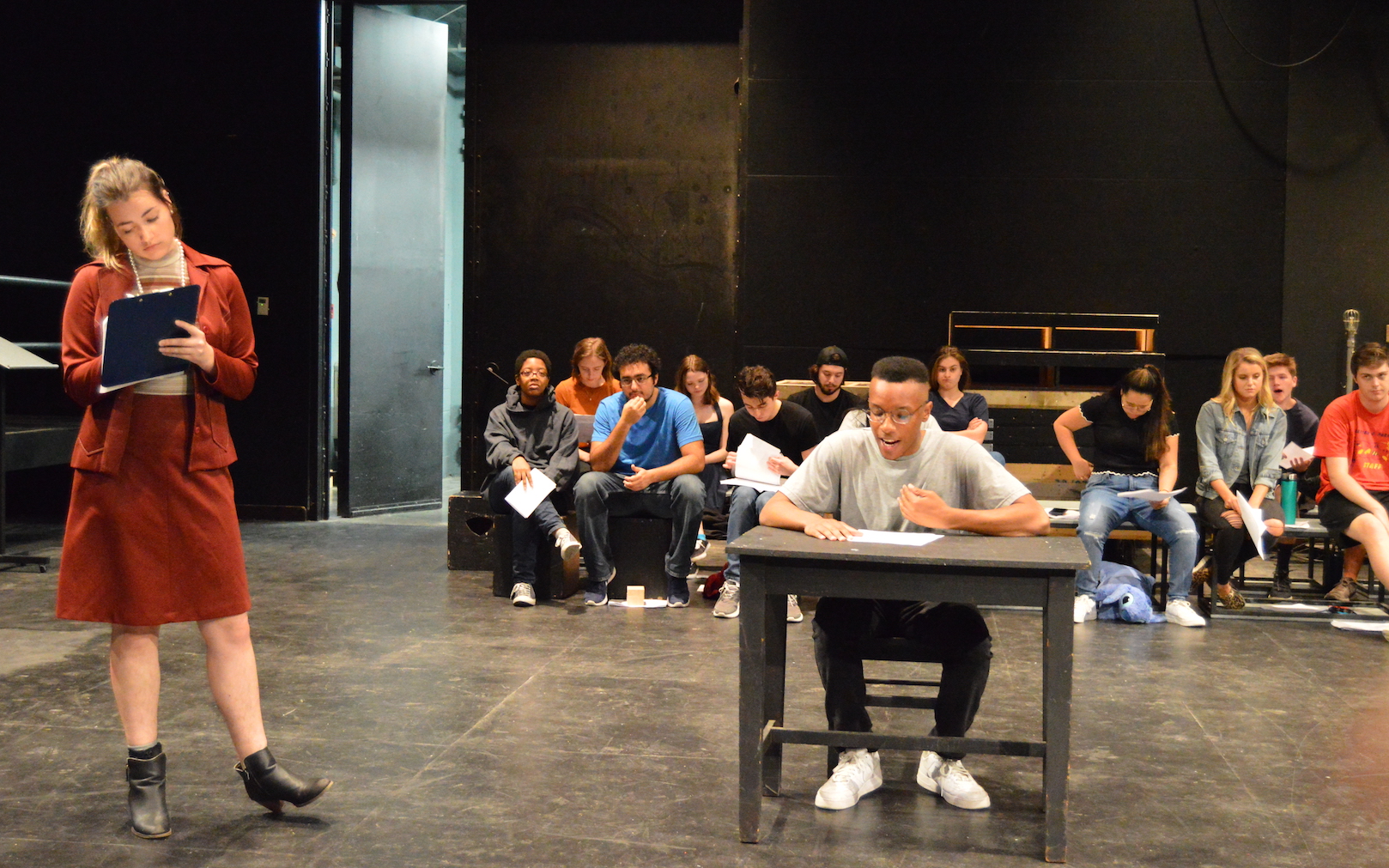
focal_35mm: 46
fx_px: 1741
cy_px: 429
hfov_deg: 43.5
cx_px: 696
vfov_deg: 28.0
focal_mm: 30
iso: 6400
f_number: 4.2
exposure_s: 1/40
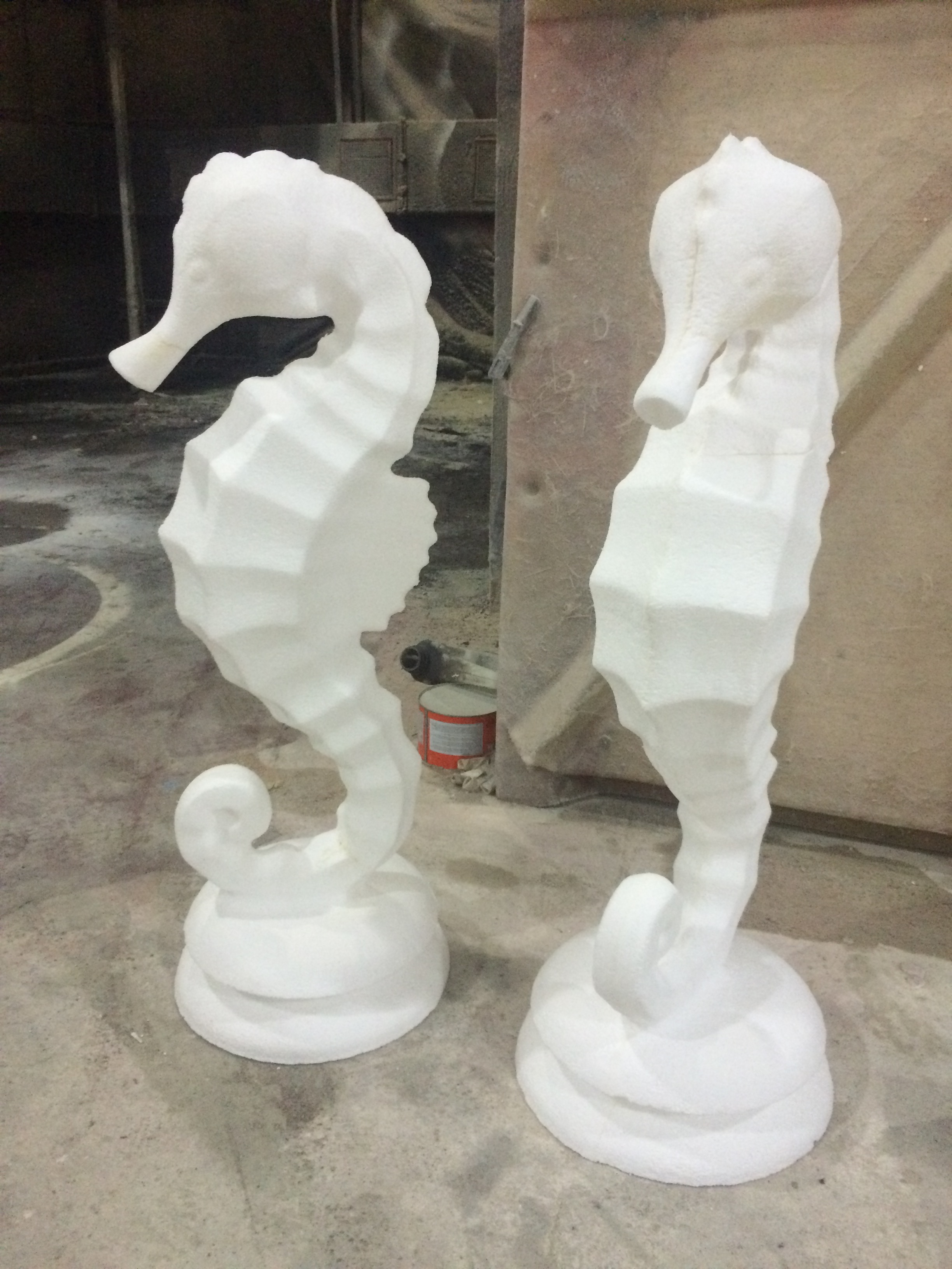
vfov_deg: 61.7
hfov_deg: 48.2
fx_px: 1063
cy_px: 634
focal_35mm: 29
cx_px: 476
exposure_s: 1/30
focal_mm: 4.15
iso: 320
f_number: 2.2
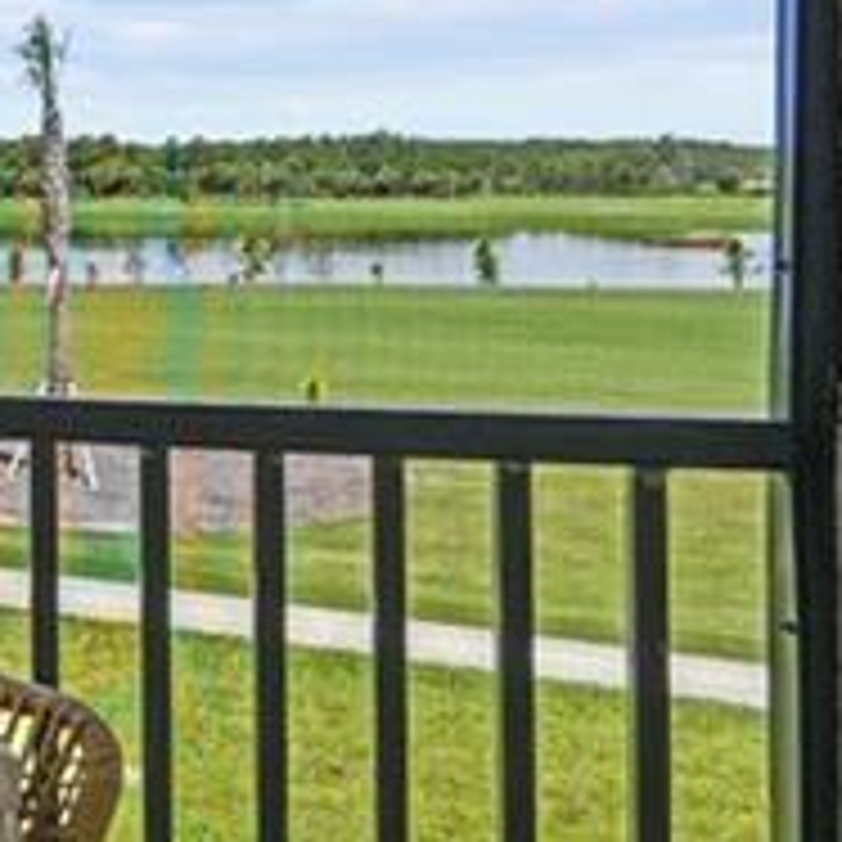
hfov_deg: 14.9
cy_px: 115
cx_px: -1202
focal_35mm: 65
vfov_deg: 25.8
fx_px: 1789
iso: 100
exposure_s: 1/13
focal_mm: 14
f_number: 8
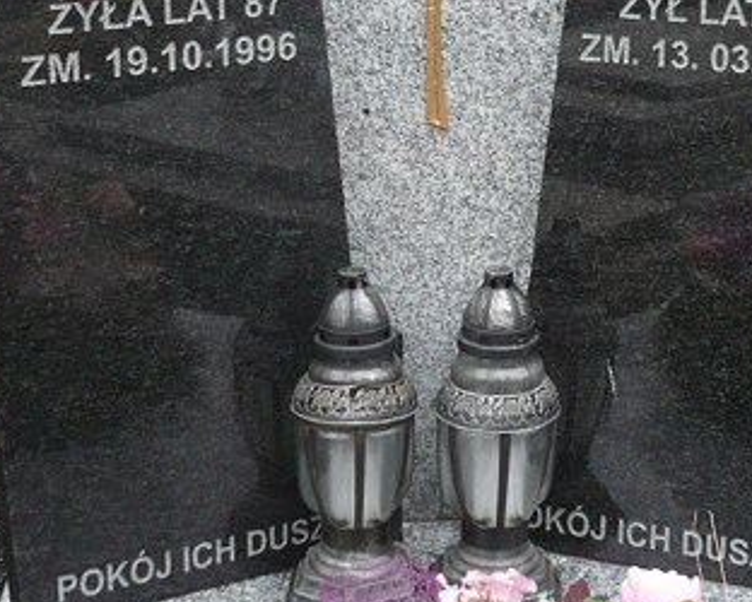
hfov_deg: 23.8
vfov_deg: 18.8
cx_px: 468
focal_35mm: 80
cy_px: 36
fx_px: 1782
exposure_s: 1/30
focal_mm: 6.6
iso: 125
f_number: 3
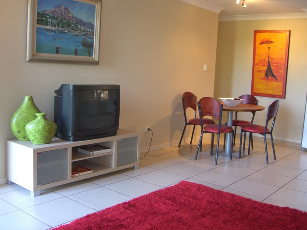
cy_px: 115
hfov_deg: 49.0
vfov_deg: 37.7
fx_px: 337
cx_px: 154
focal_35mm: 38
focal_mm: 7.9
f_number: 2.8
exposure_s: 1/40
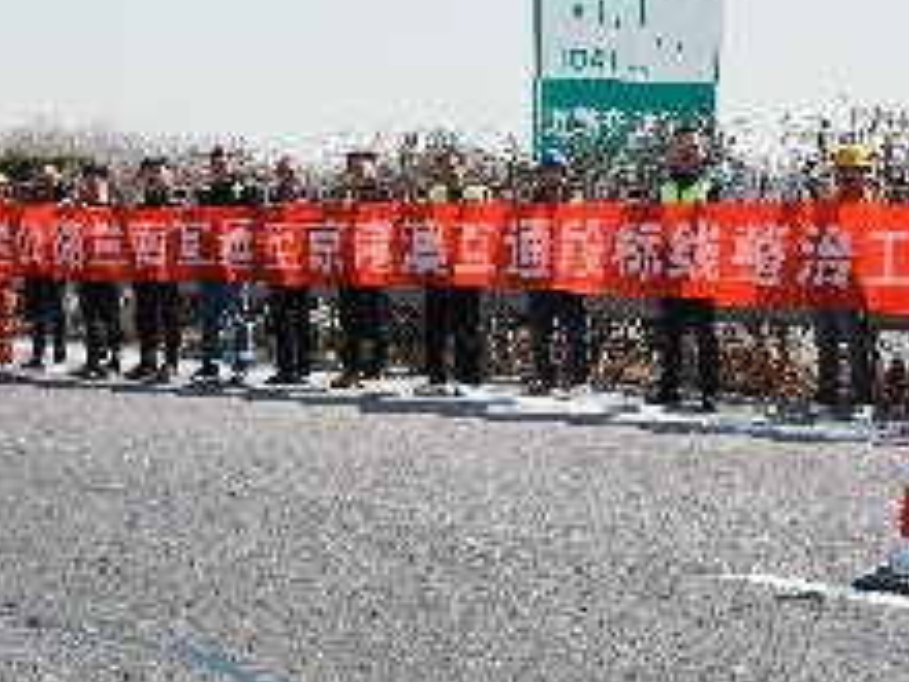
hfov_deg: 21.3
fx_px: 2416
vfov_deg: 16.1
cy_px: 277
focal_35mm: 92
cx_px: 473
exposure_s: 1/320
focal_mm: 43
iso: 100
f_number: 7.1
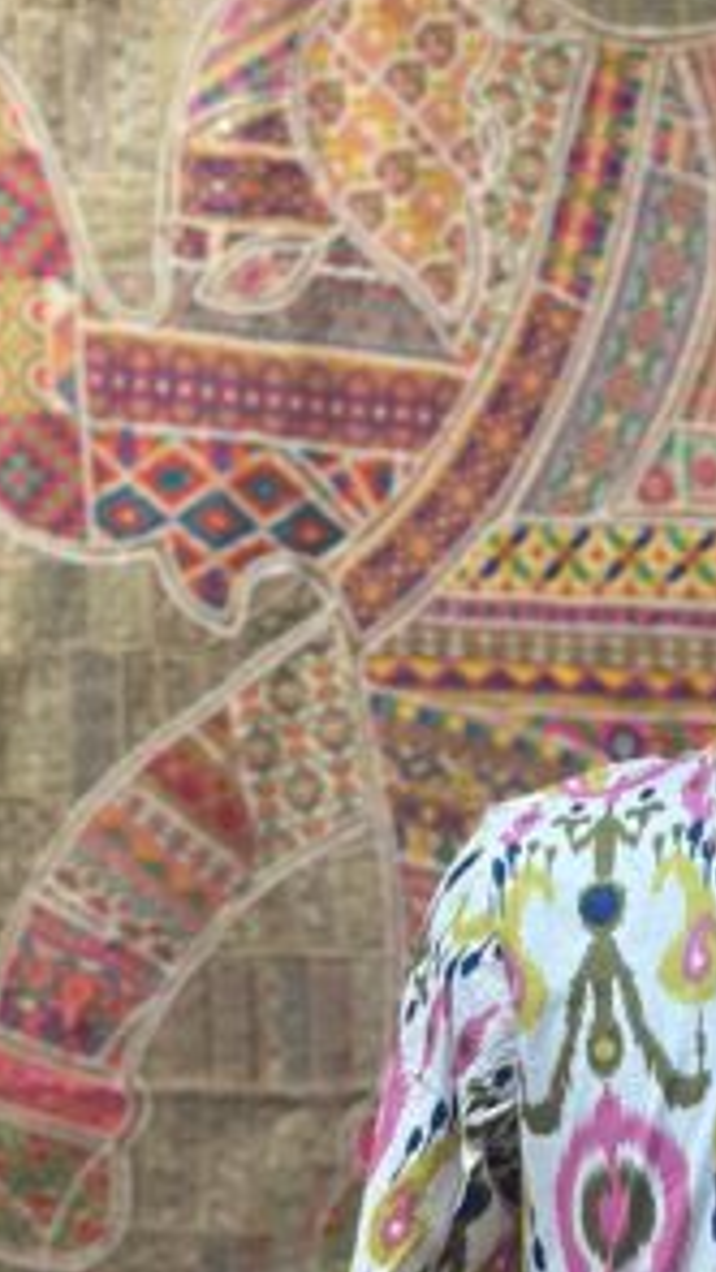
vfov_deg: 14.6
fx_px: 4791
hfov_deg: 8.4
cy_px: 1552
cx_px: 932
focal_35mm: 142
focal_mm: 6.86
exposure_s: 1/92
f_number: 1.78
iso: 100
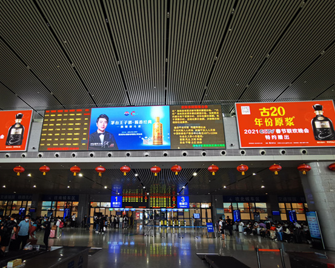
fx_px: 208
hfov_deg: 77.2
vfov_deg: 65.1
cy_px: 156
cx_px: 143
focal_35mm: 21
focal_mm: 2.26
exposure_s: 1/100
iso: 125
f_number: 2.2
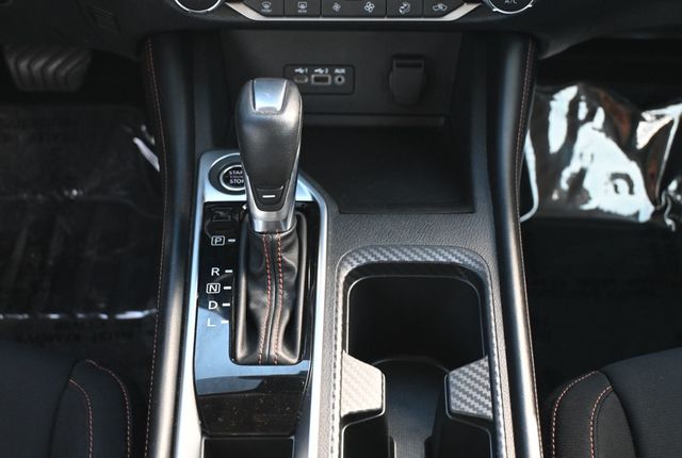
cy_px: 229
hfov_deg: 36.8
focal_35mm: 54
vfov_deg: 25.2
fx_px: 1025
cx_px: 341
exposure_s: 1/125
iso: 1800
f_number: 5.3
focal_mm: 36
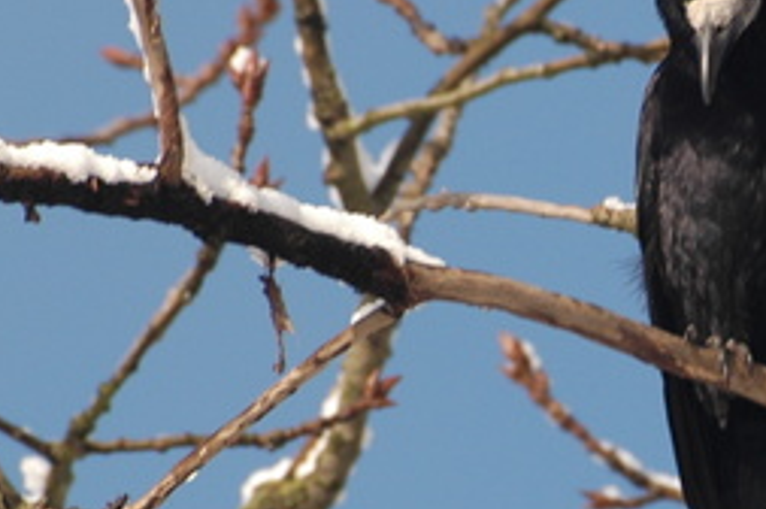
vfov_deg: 1.0
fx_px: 30239
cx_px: 705
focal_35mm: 1423
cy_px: 432
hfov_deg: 1.5
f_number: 11
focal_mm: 300
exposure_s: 1/250
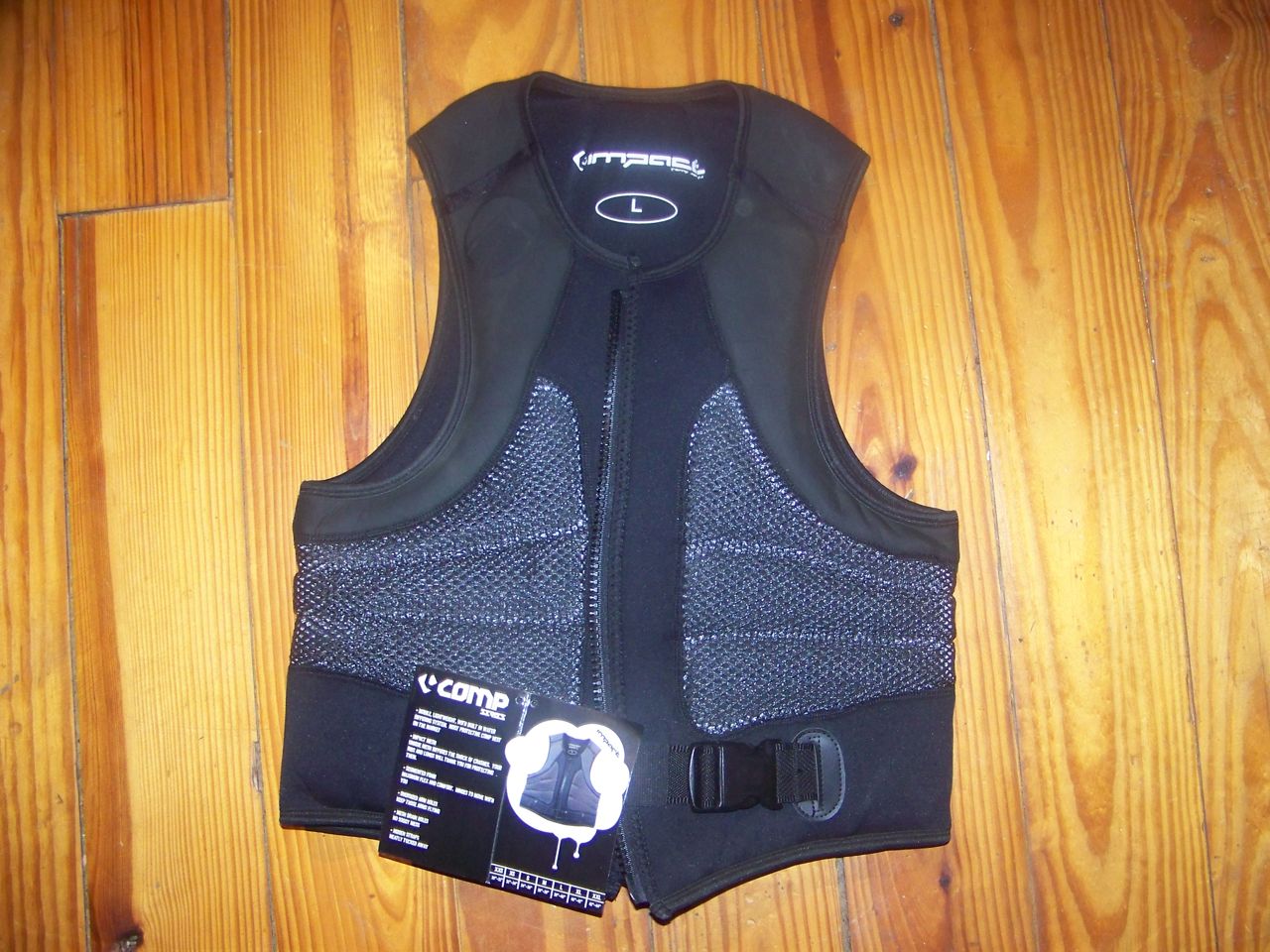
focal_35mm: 36
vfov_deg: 39.7
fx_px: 1321
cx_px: 635
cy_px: 476
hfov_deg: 51.4
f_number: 2.8
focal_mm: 5.85
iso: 200
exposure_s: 1/30
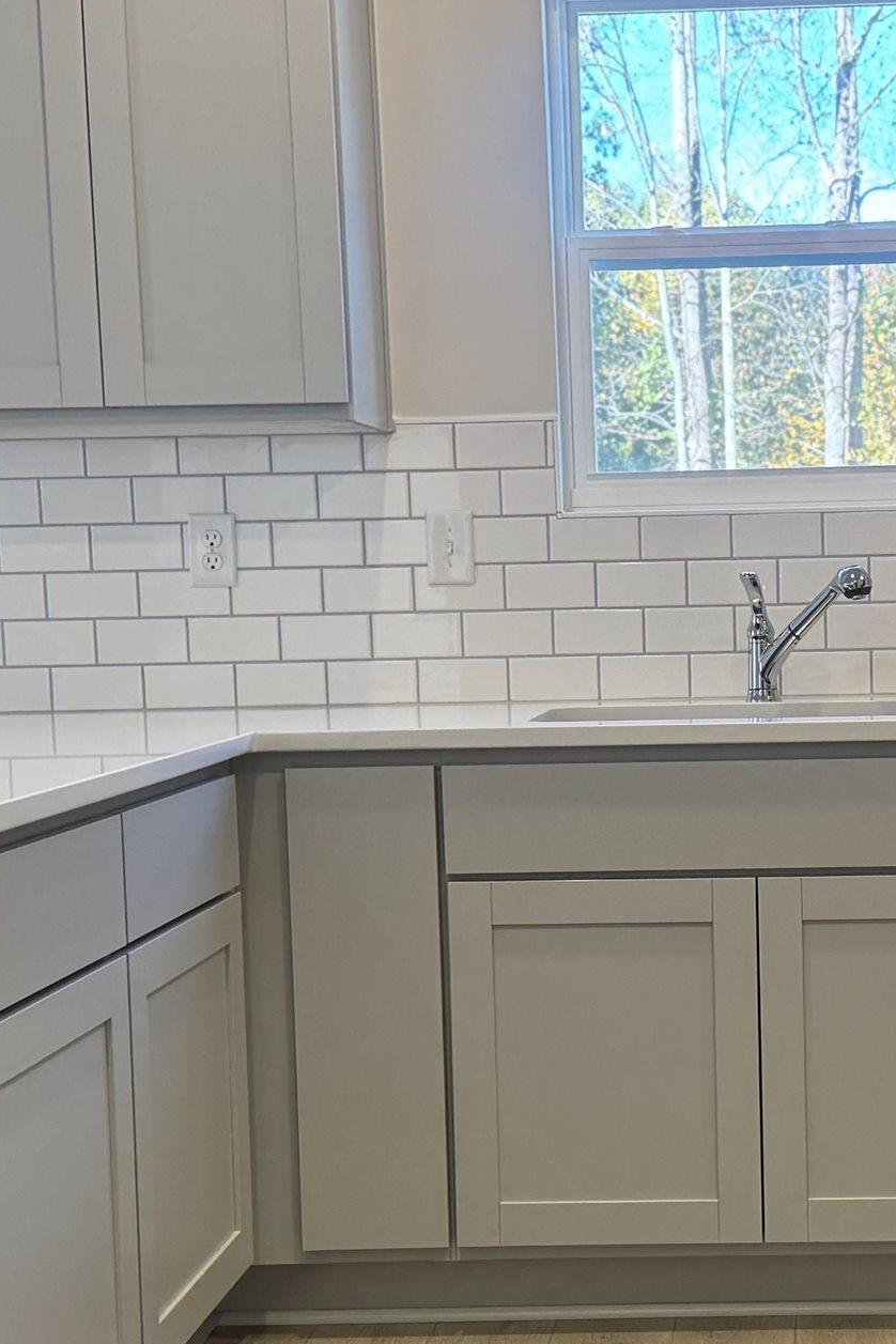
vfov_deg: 32.8
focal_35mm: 61
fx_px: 2277
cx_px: 777
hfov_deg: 21.8
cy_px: 778
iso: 160
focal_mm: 6.76
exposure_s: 1/120
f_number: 1.78
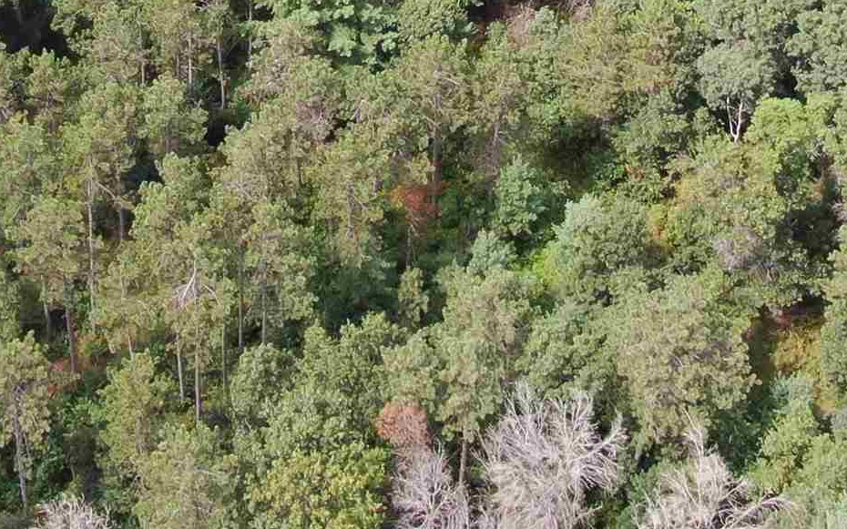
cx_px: 223
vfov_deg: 13.4
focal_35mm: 84
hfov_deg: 24.4
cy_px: -518
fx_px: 1939
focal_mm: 4.39
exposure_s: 1/240
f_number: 2.8
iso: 100
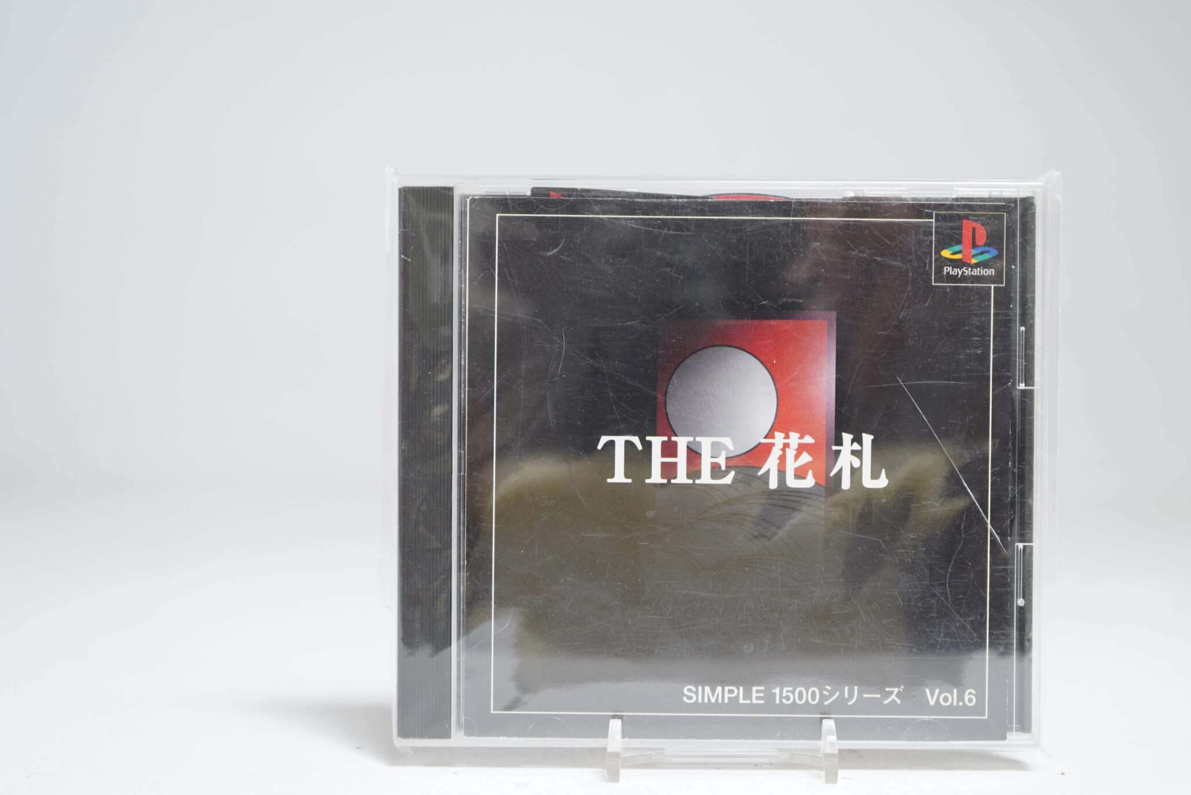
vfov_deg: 24.2
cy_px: 437
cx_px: 713
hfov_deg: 35.5
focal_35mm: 56
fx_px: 1853
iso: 100
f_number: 5.6
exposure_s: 1/4
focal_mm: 45
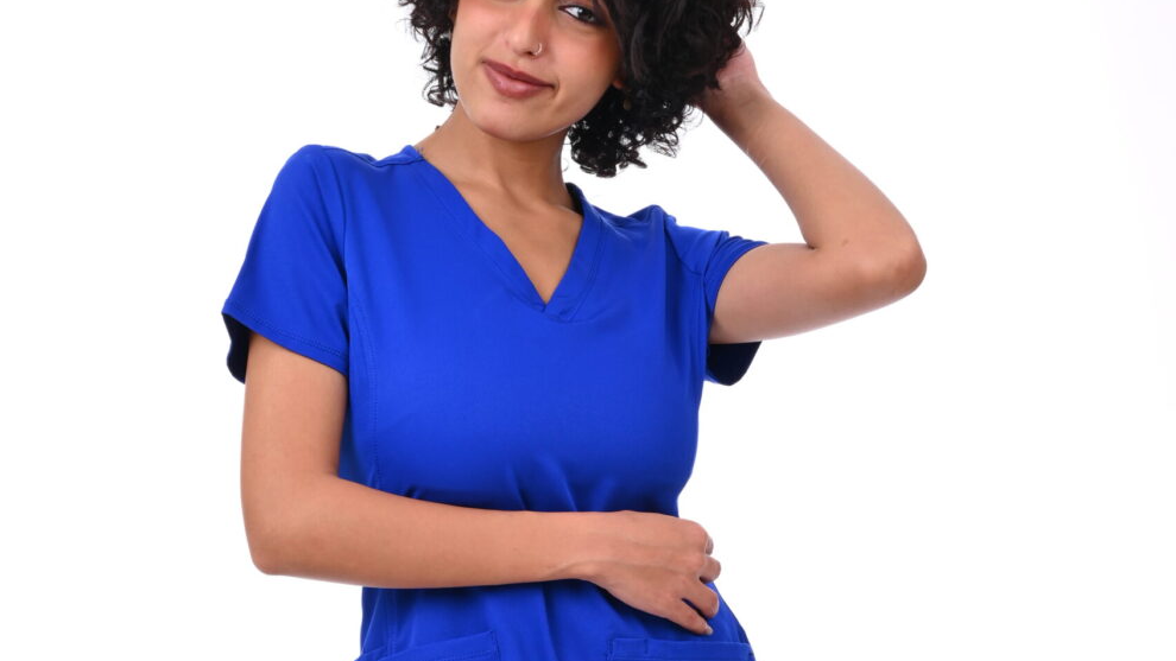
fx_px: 3461
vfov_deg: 10.8
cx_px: 592
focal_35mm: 111
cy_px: 628
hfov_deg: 19.3
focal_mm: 70
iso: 100
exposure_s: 1/125
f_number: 9
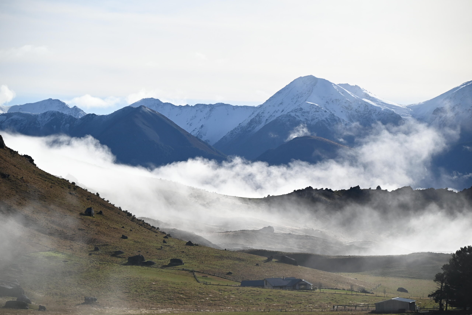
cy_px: 158
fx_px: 1967
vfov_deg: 9.2
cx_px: 236
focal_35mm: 150
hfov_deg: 13.7
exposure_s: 1/2000
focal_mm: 150
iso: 400
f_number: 7.1
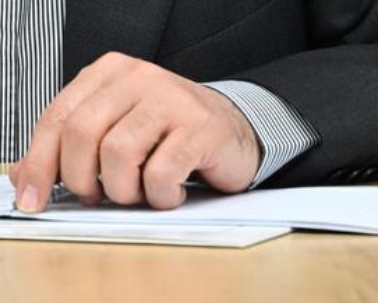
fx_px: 5584
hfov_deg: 3.9
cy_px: -228
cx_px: -88
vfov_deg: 3.1
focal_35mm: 499
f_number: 6.3
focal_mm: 120
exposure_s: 1/125
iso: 2500
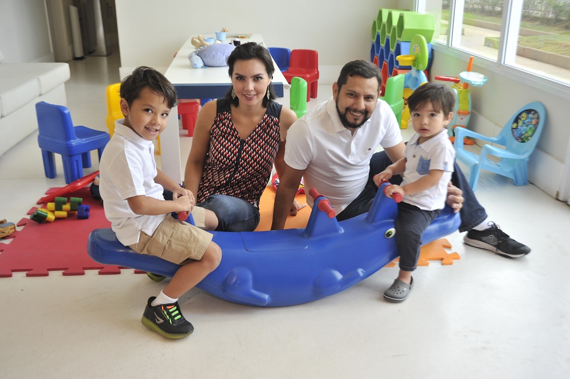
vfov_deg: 37.8
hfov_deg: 54.5
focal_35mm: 35
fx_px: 554
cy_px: 190
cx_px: 285
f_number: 4.5
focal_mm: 35
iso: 1000
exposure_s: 1/640
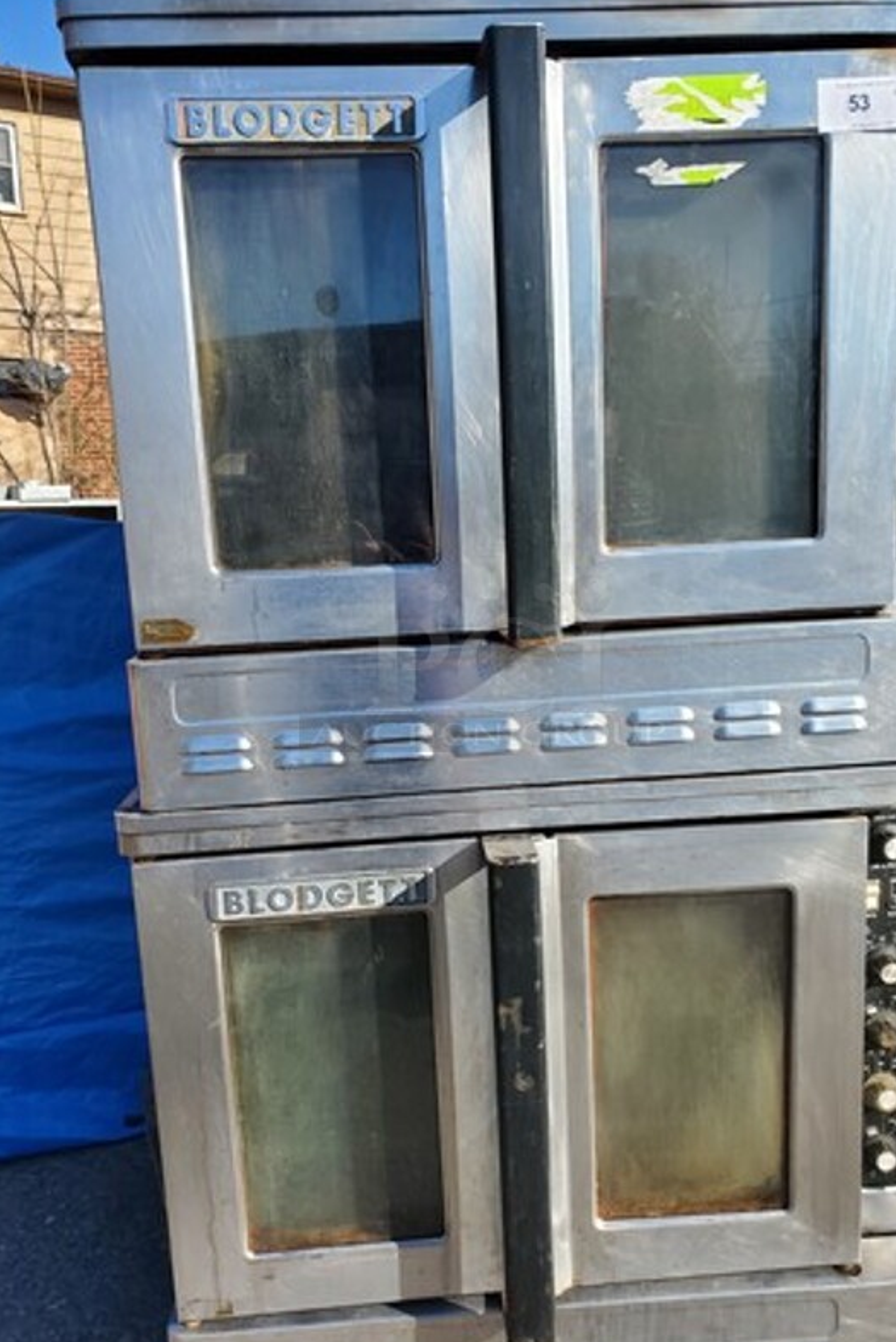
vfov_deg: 65.5
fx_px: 1044
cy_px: 662
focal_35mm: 28
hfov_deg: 46.4
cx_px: 491
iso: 50
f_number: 2.4
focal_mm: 4.3
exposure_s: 1/820
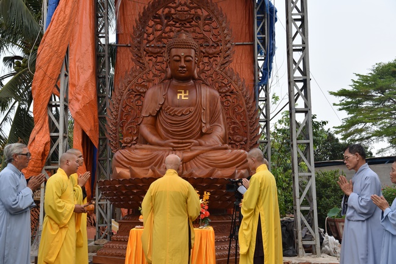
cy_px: 132
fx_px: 484
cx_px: 198
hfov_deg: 44.5
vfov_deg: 30.5
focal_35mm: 44
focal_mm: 44
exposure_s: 1/125
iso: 400
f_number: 5.6
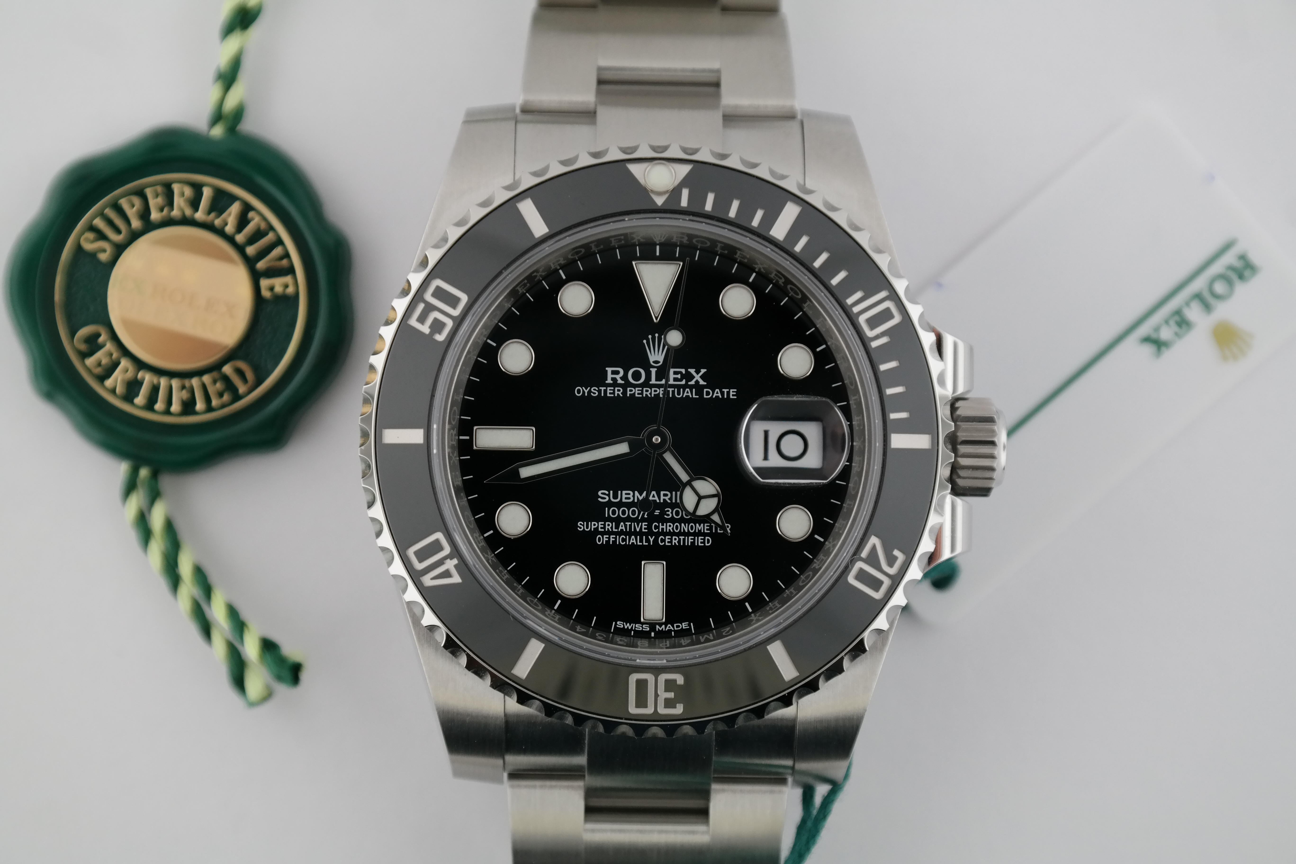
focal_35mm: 84
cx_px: 648
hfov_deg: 24.2
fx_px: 3024
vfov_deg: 16.3
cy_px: 432
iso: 800
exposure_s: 1/320
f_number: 8
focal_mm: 55
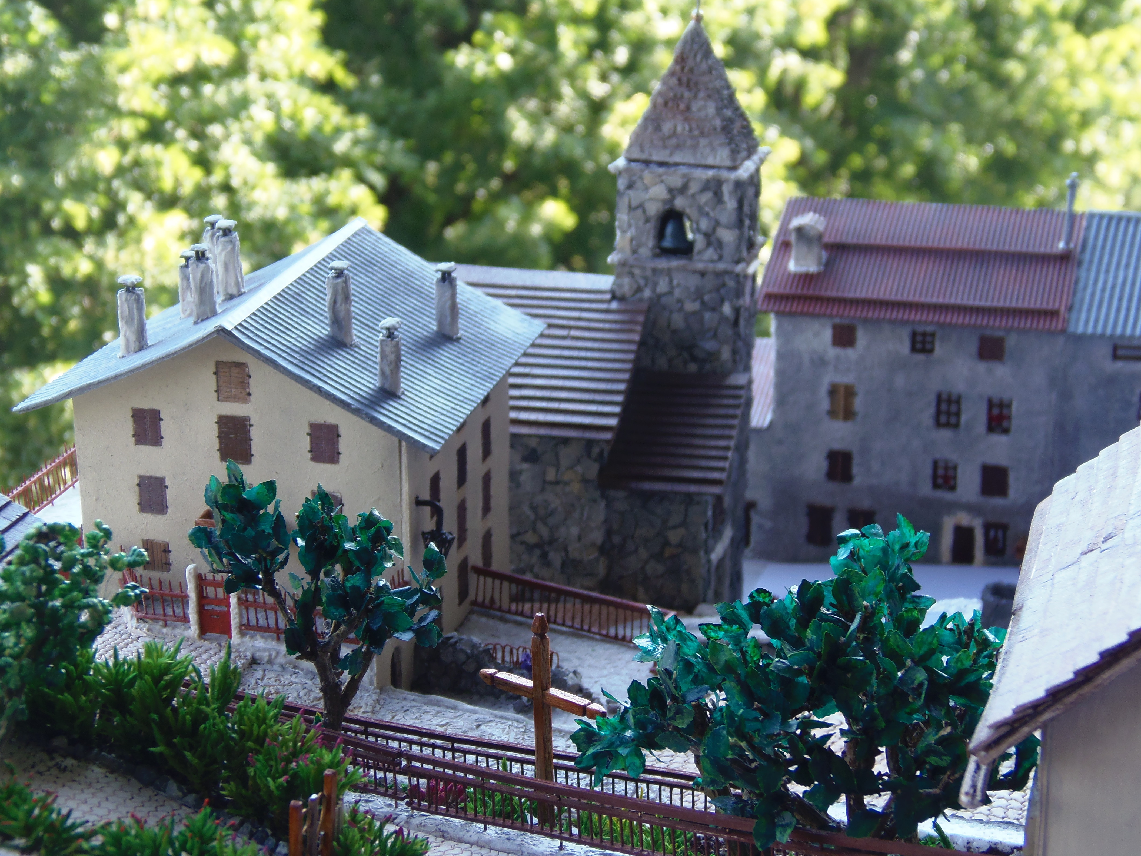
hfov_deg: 30.3
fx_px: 2110
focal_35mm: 64
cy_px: 428
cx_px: 579
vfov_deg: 22.9
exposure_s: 1/40
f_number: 4
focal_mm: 11.7
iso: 64
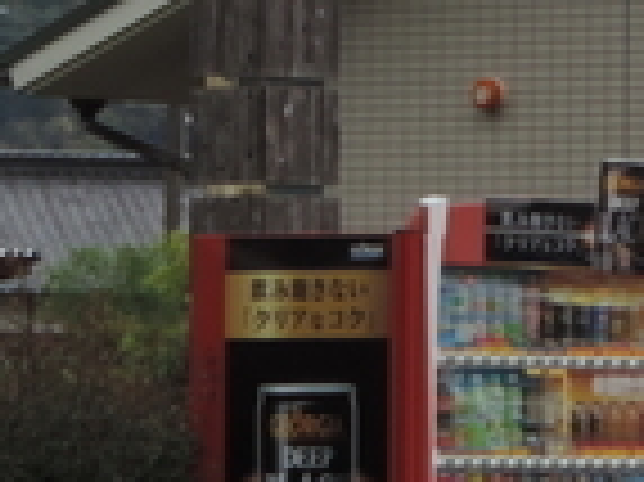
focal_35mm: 475
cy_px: -284
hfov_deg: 4.2
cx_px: 504
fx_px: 8830
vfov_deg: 3.1
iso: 80
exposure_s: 1/500
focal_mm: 15.1
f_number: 4
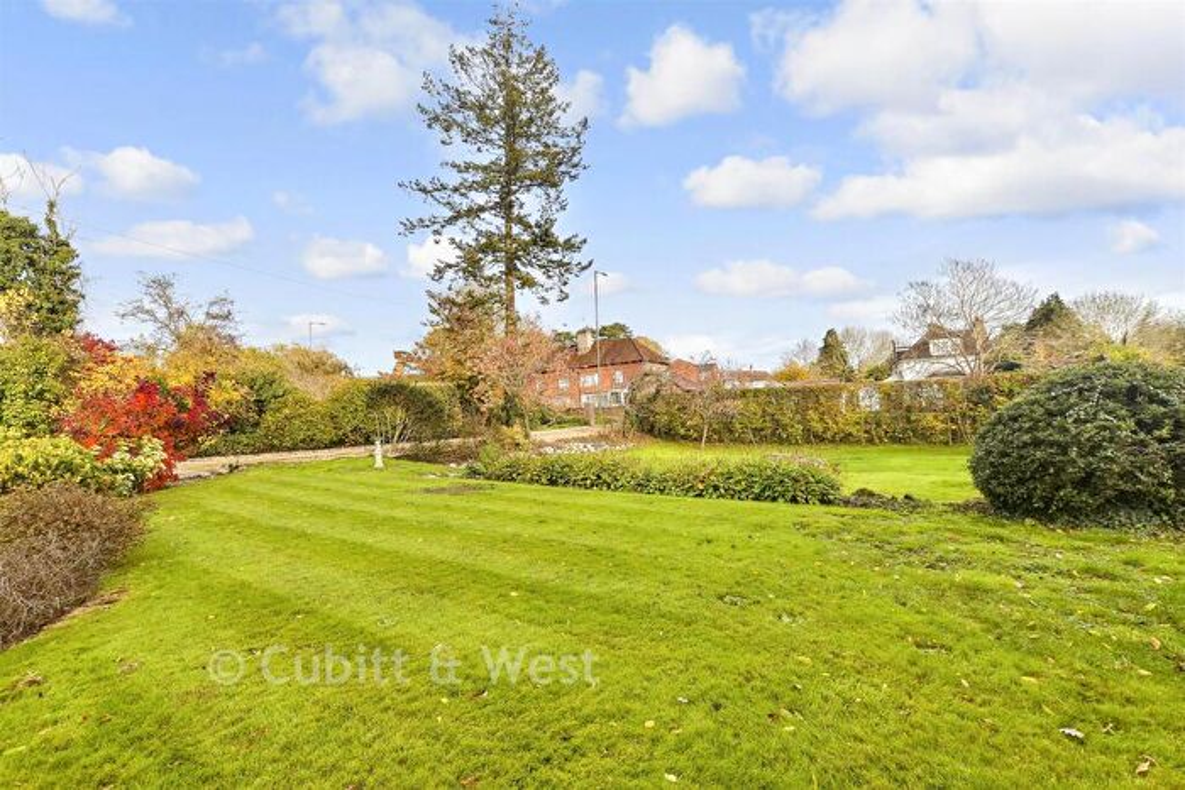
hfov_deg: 100.4
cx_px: 592
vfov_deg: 77.4
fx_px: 494
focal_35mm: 15
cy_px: 395
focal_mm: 10
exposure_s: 1/100
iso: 160
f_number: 8
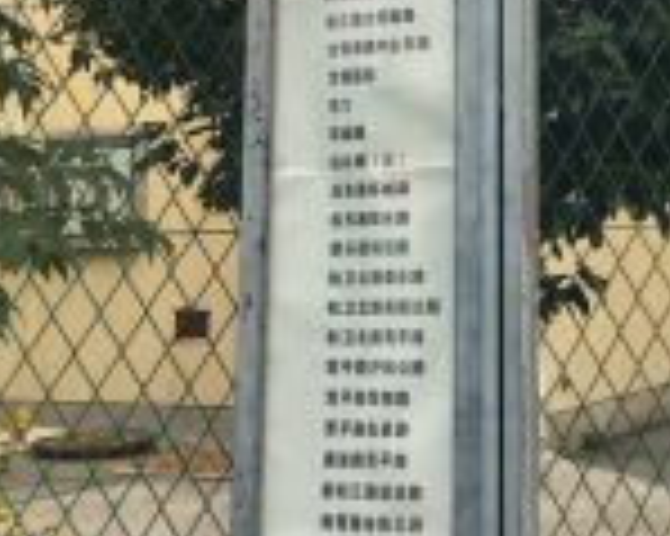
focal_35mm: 82
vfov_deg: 17.9
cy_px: -72
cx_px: 636
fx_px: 1625
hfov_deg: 22.6
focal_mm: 4.15
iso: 25
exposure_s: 1/1068
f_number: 2.2
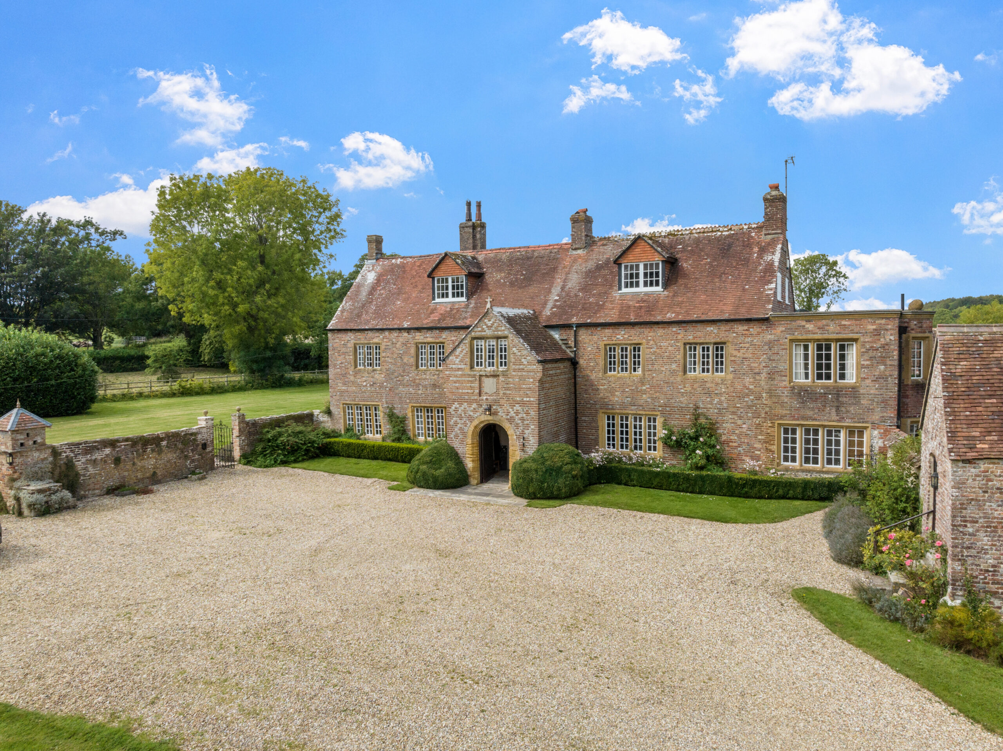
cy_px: 376
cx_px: 502
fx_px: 695
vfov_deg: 56.8
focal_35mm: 24
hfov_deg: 71.6
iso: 400
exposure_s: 1/160
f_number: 7.1
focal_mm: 12.29
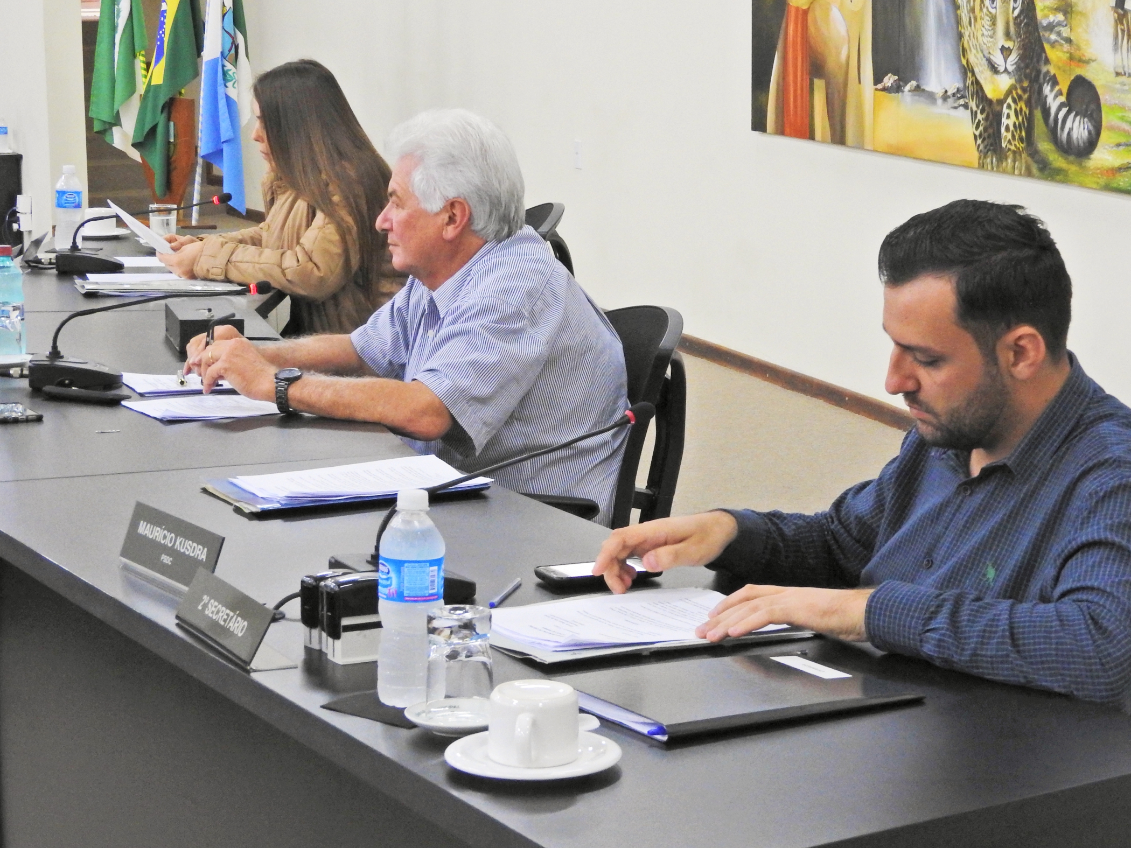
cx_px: 595
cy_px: 410
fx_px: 2941
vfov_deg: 16.4
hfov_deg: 21.8
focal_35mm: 90
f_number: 5
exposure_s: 1/15
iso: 800
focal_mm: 14.3
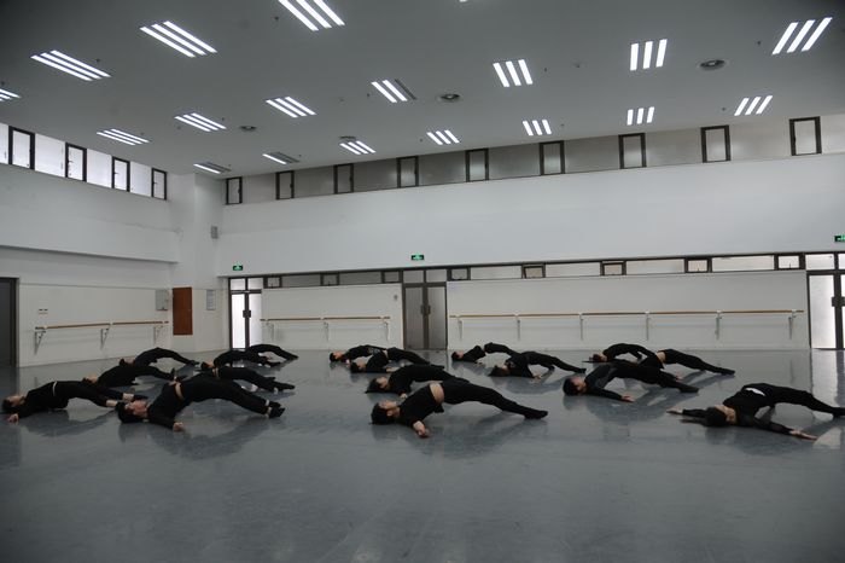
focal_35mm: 24
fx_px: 563
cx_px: 422
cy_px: 282
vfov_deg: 53.1
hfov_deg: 73.8
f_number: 5.6
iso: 1000
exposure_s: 1/125
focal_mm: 24
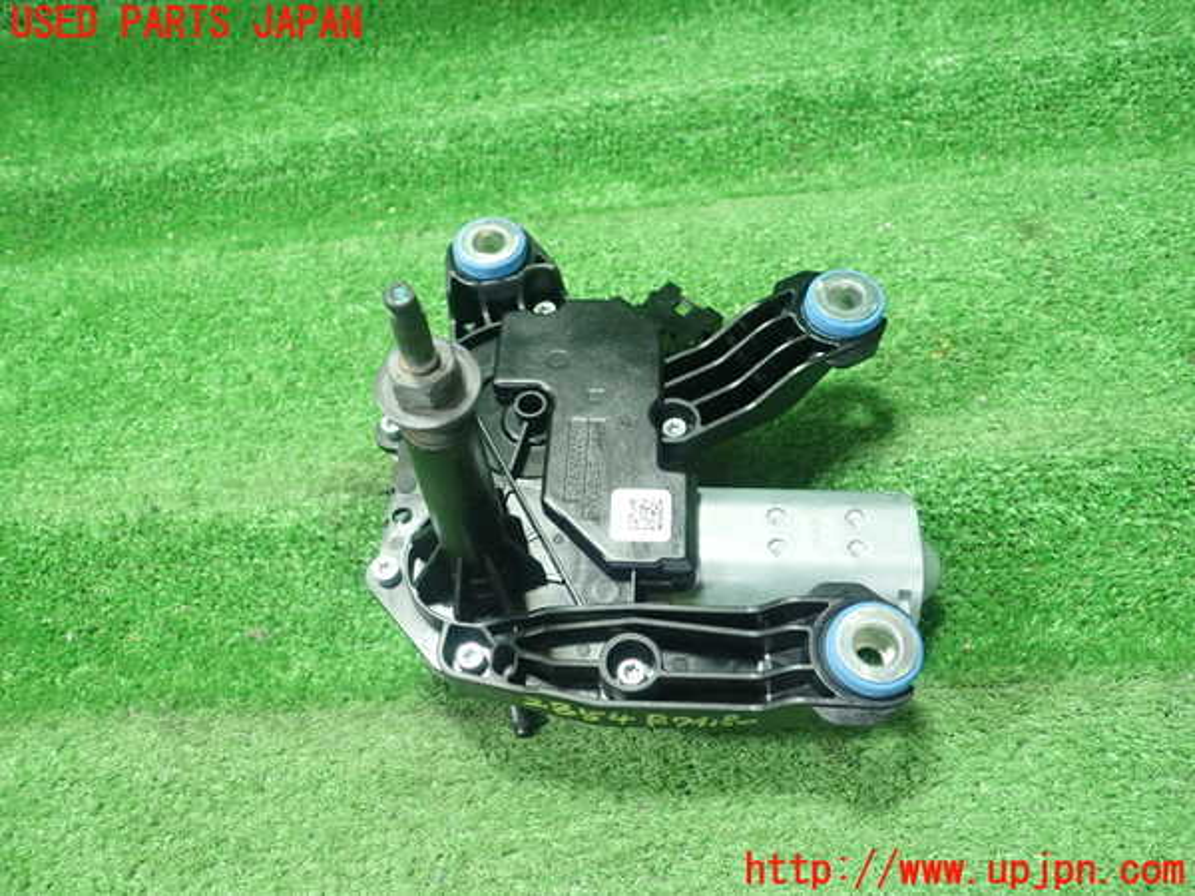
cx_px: 598
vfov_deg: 46.8
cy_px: 448
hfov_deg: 60.0
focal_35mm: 30
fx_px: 1036
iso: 800
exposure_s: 1/125
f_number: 2.3
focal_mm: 5.5
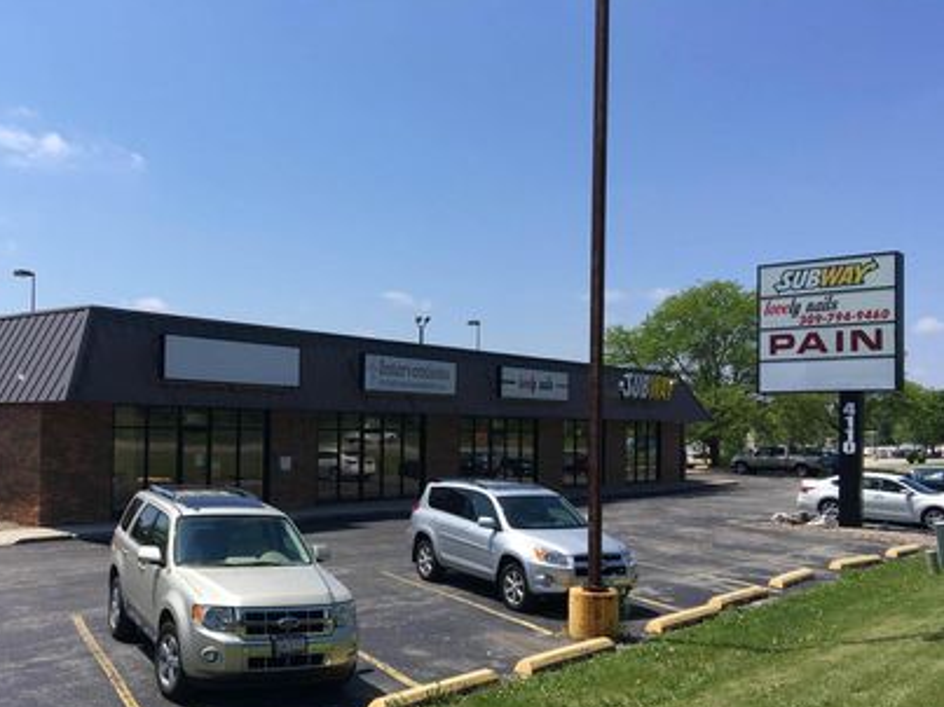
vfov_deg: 39.5
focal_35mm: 36
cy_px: 427
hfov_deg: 50.9
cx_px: 361
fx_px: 981
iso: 25
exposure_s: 1/1508
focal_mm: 4.15
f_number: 2.2
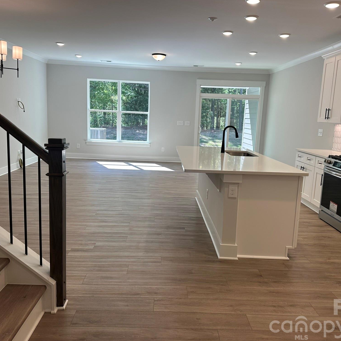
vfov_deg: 55.6
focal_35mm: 29
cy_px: 169
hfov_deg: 55.6
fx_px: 323
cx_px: 173
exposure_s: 1/197
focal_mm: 6.86
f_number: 1.78
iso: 64
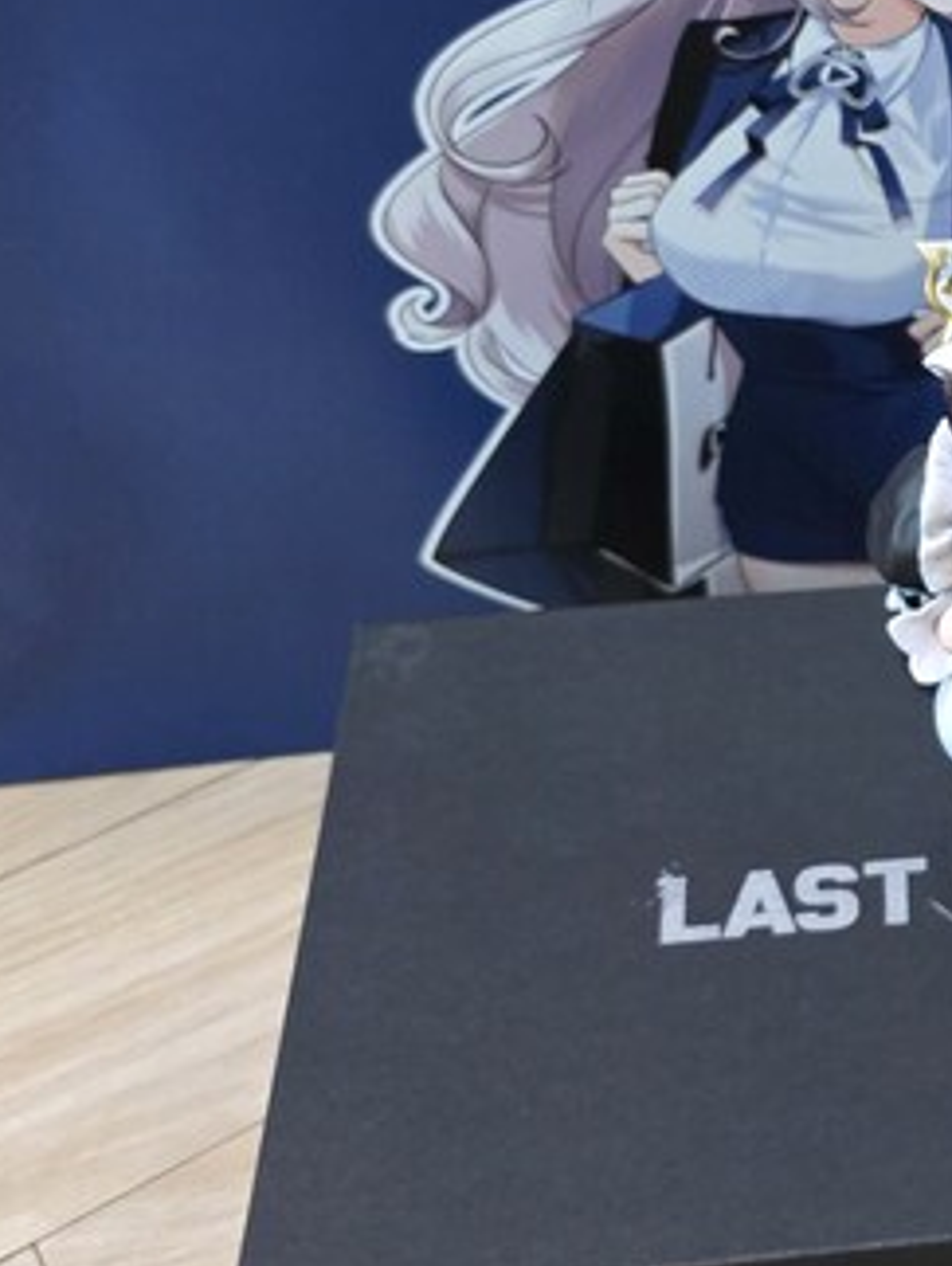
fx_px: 2342
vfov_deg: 29.8
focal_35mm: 64
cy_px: 343
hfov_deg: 20.9
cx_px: 1234
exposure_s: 1/120
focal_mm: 6.3
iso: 500
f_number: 1.7
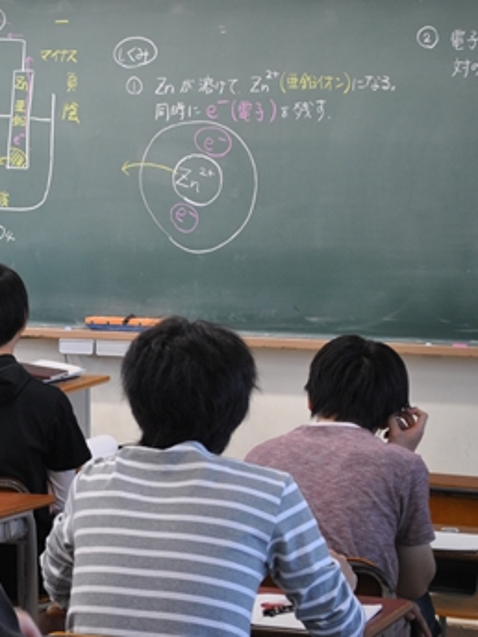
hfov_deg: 10.9
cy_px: 281
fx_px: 2464
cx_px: -55
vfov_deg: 14.7
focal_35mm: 134
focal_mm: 55
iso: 320
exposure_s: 1/30
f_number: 5.6
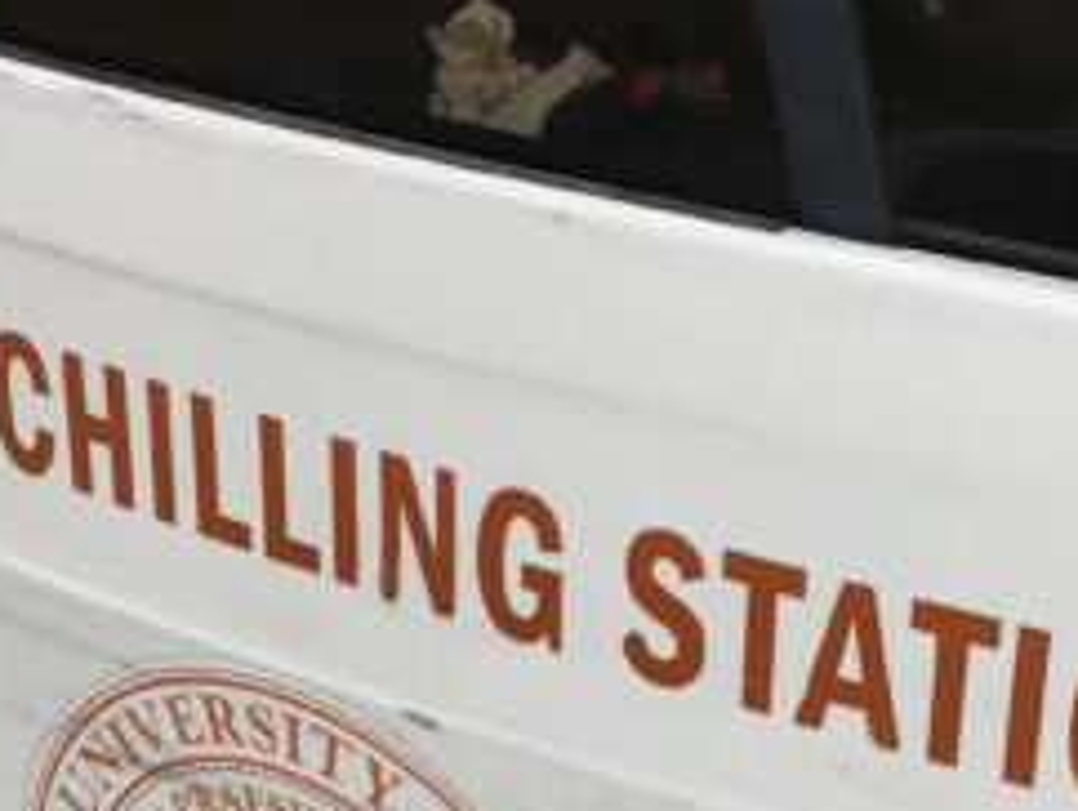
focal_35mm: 92
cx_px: 731
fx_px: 2868
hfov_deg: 21.2
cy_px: 842
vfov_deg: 15.7
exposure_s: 1/434
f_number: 2.2
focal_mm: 4.15
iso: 25
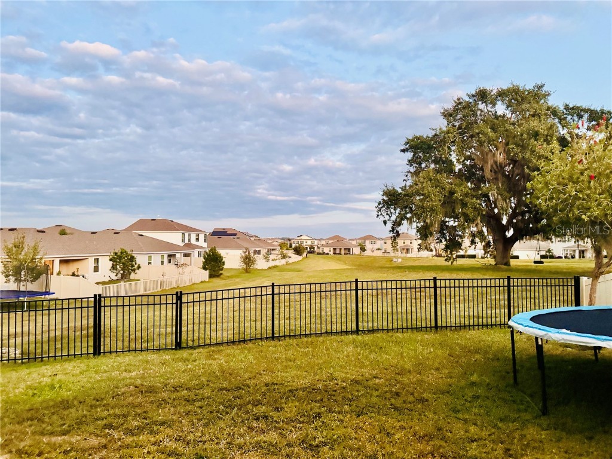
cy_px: 230
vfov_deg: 56.8
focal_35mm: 24
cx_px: 306
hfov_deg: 71.6
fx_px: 424
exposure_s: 1/40
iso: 1000
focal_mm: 6.76
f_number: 1.78
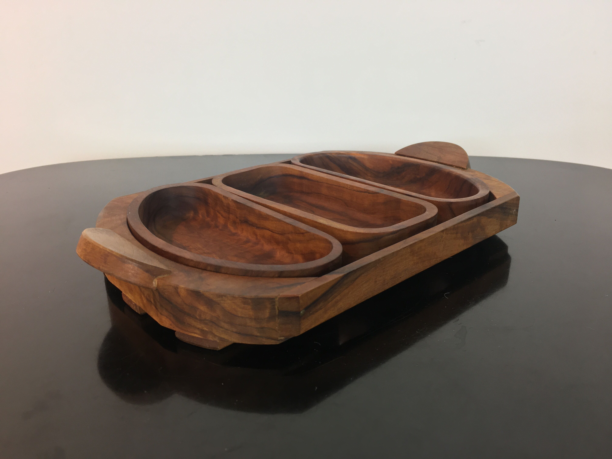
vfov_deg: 48.2
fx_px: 513
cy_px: 230
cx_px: 306
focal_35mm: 29
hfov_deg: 61.7
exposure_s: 1/33
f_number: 2.2
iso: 64
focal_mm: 4.15
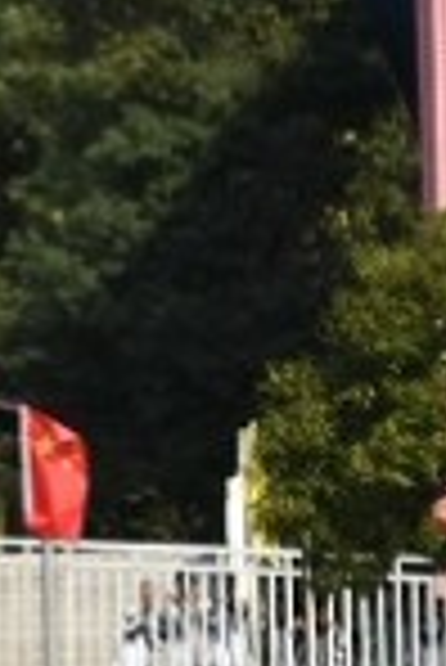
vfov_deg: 3.9
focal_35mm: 519
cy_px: 1244
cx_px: 1144
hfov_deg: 2.6
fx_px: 9622
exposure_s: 1/2000
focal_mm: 32
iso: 400
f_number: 8
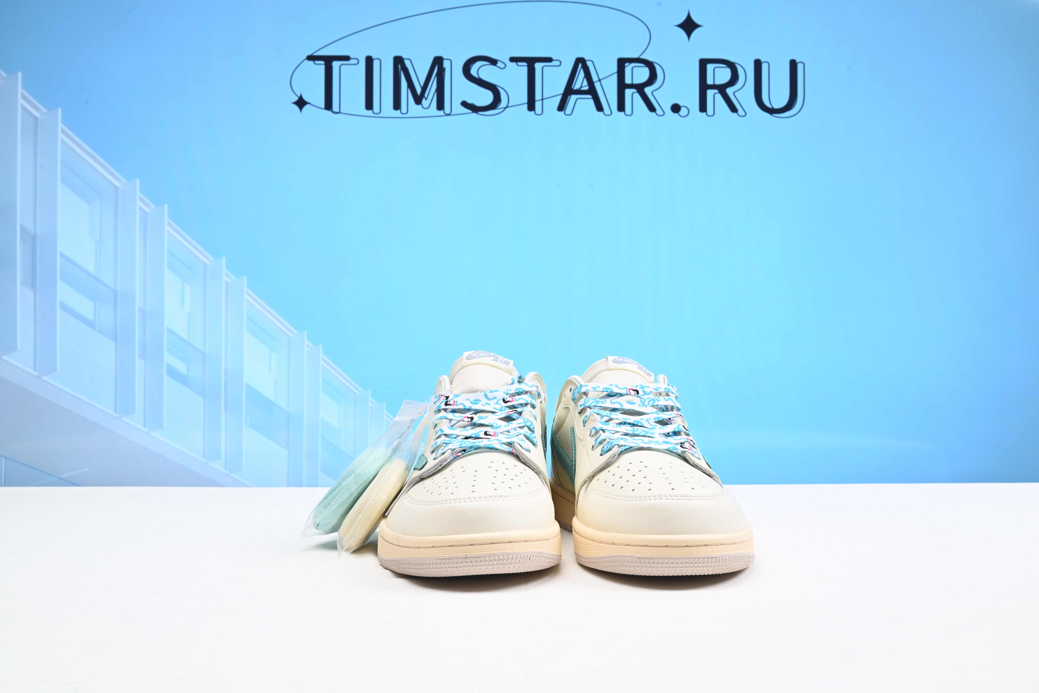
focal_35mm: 37
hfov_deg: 51.9
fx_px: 1068
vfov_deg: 36.0
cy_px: 346
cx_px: 520
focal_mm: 37
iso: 100
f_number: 16
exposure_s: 1/2
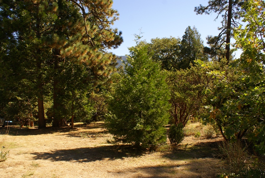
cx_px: 132
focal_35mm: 27
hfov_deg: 67.3
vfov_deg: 48.1
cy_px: 89
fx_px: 199
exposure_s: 1/250
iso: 100
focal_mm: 18
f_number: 8
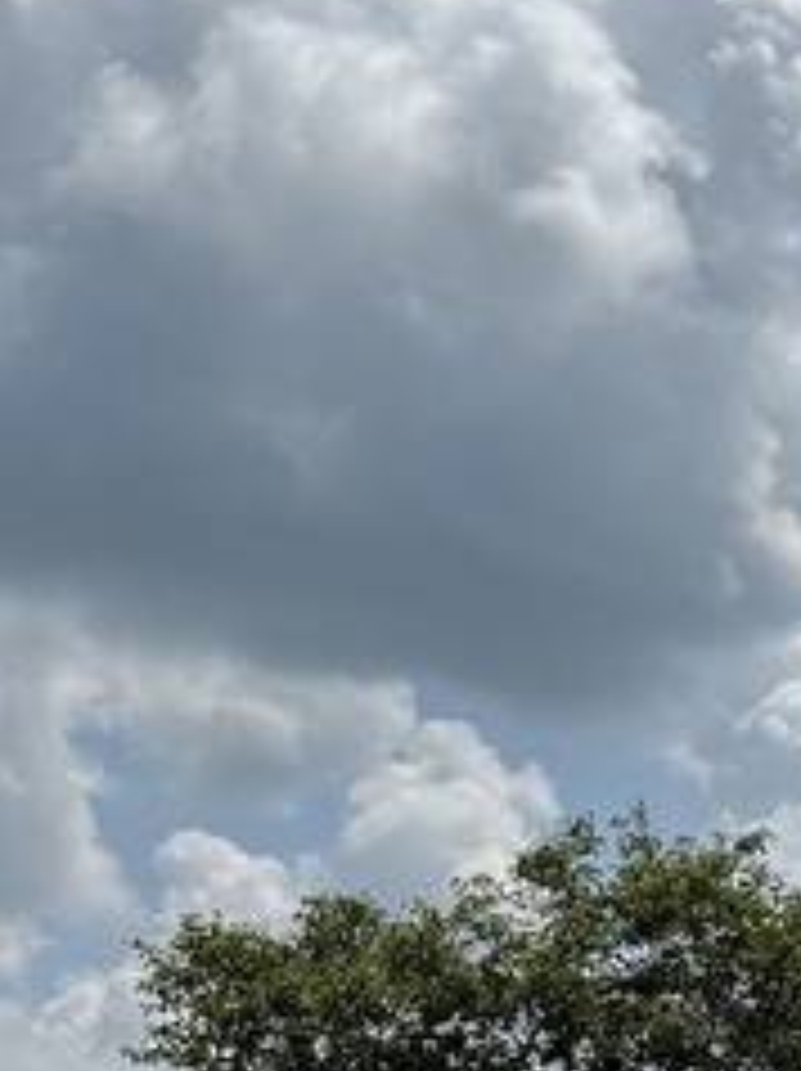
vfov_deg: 16.7
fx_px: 3369
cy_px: 1503
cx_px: 1746
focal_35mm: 109
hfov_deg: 11.7
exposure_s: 1/9091
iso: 80
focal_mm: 6.76
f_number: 1.78
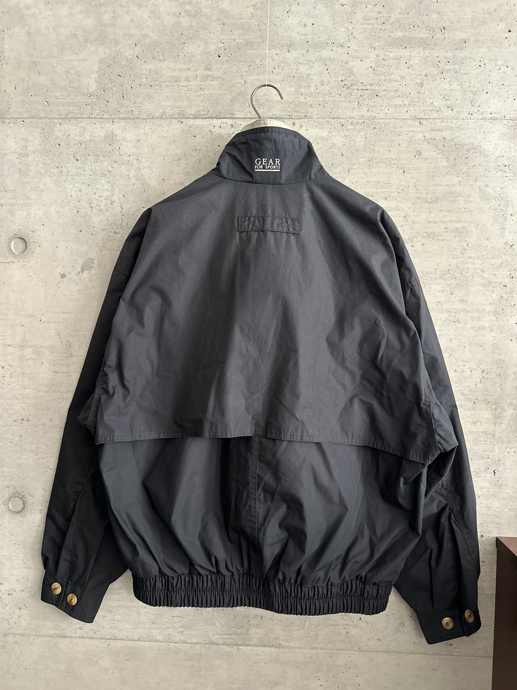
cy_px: 345
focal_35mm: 24
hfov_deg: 56.8
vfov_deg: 71.6
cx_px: 258
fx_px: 478
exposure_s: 1/30
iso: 1250
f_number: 1.78
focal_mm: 6.86
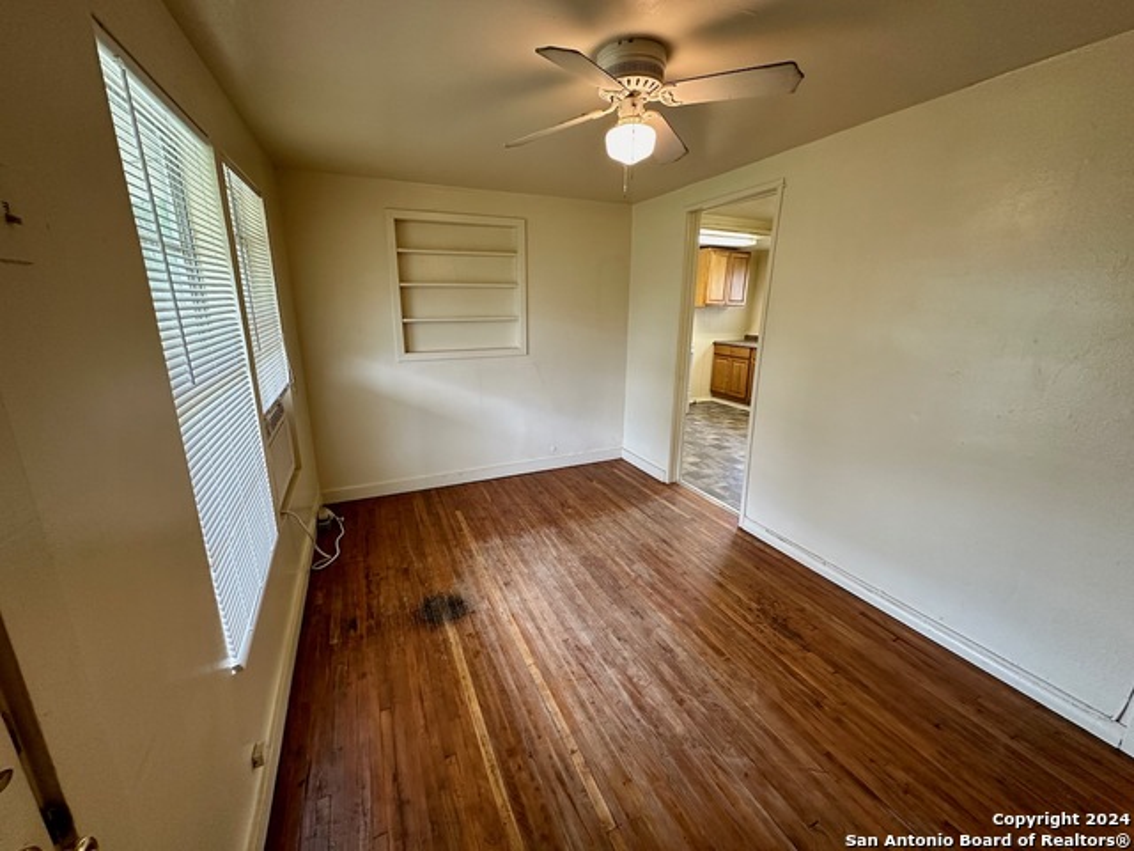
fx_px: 459
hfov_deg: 102.1
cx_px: 567
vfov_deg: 85.7
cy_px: 426
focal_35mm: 14
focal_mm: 2.22
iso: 200
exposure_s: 1/60
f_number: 2.2
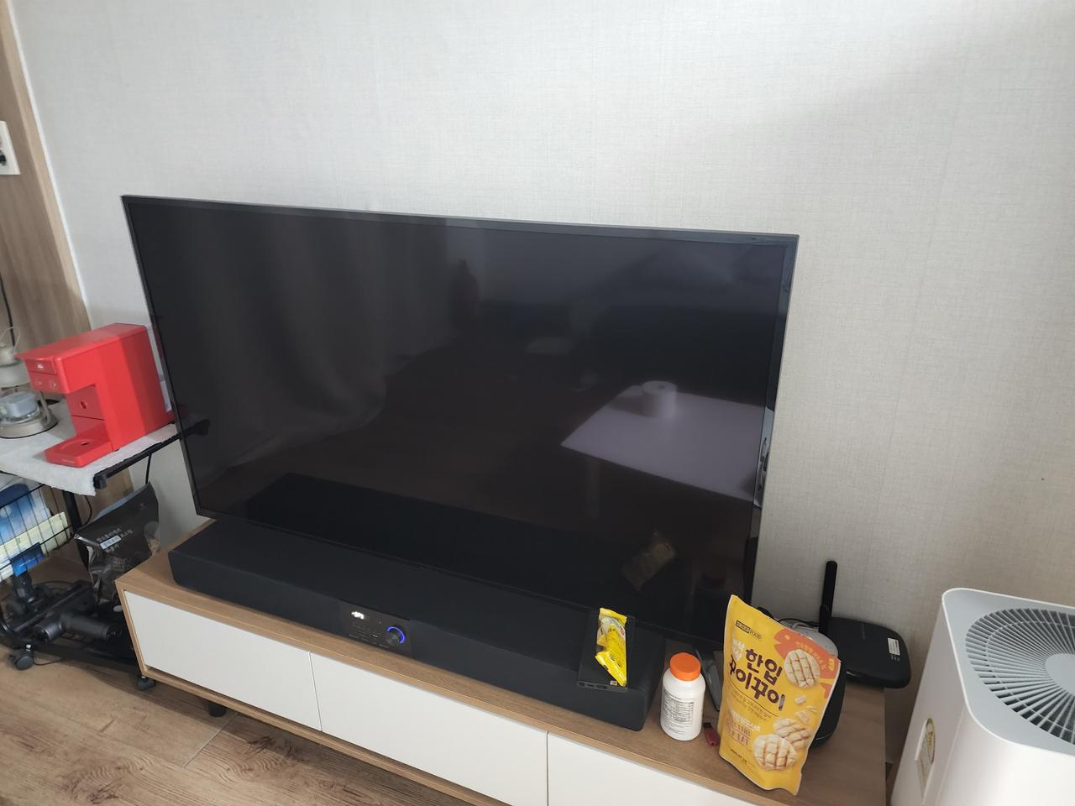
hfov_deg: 73.9
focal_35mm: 23
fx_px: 714
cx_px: 538
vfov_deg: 58.9
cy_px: 403
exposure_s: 1/24
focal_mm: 6.4
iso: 640
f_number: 1.8
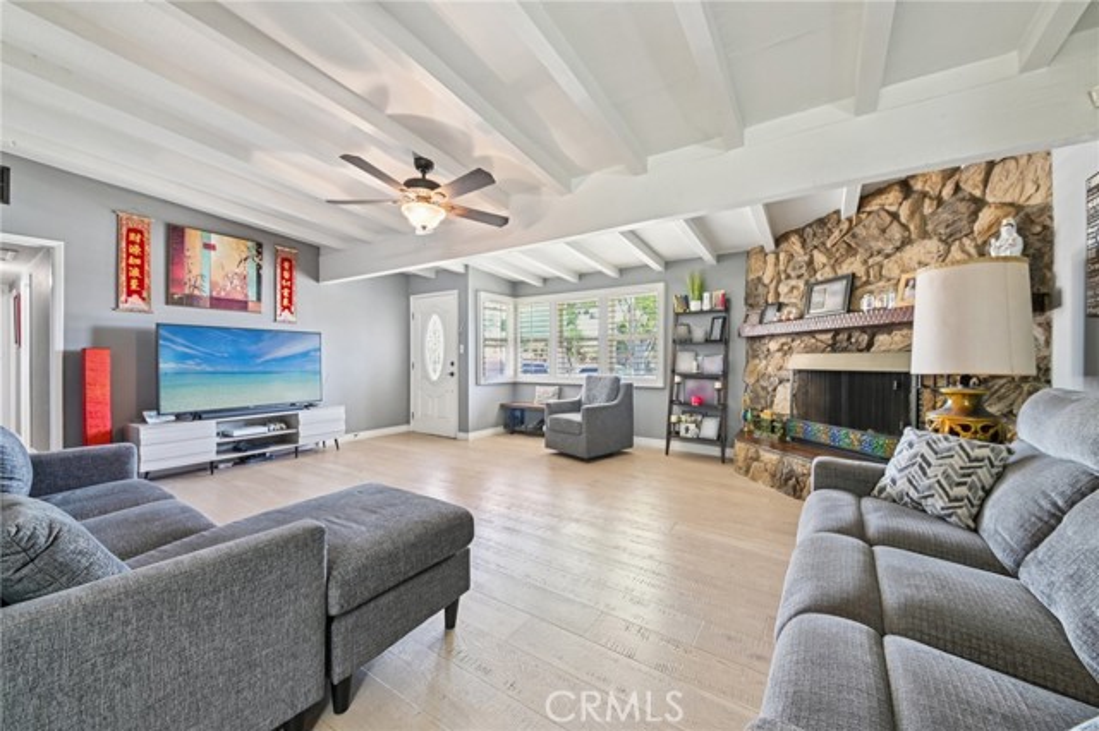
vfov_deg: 85.4
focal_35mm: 13
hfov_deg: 108.4
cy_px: 366
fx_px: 397
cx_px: 550
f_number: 8
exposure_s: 1/1.25
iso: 250
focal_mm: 13
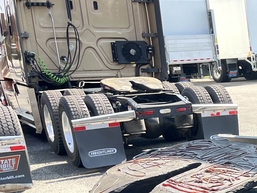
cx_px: 348
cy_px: 240
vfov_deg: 17.8
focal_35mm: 78
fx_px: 579
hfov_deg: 22.1
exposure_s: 1/407
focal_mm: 5.1
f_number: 1.6
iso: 50
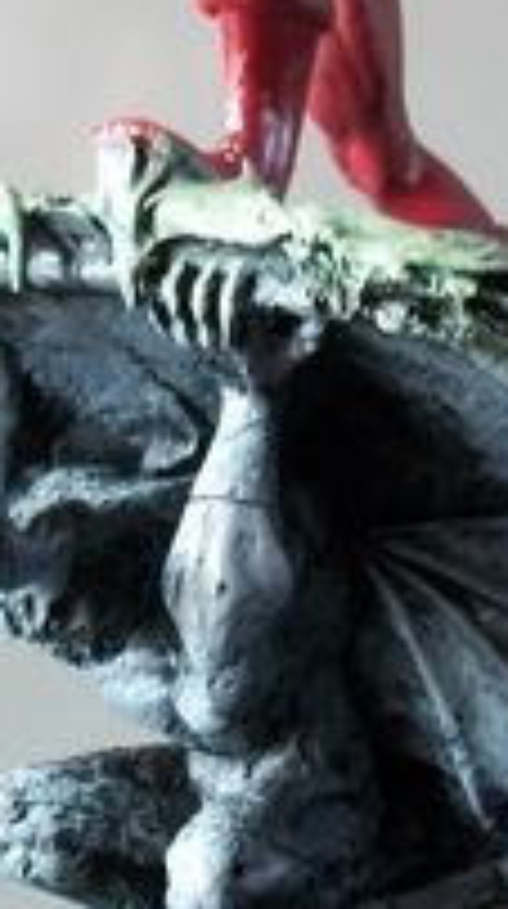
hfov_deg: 14.5
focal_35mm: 83
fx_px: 1996
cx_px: 265
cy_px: 266
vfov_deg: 25.4
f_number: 2.9
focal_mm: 5.7
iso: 171
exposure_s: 1/8
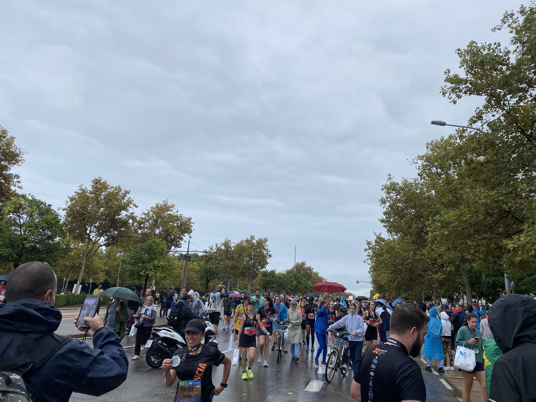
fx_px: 403
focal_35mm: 26
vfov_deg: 53.1
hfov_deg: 67.3
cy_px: 201
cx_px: 268
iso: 32
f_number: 1.8
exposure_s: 1/898
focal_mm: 4.25
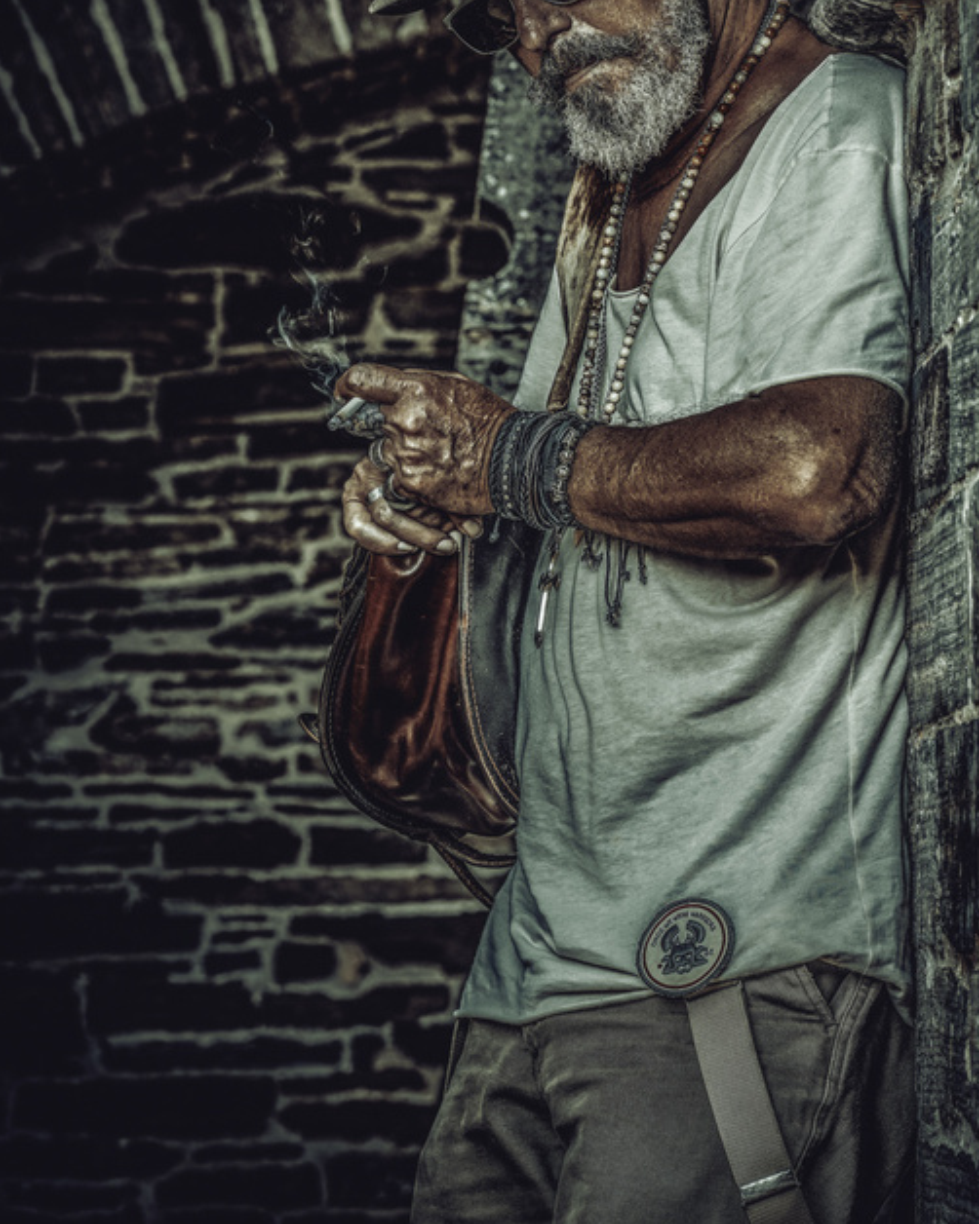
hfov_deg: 9.8
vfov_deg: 12.3
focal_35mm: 157
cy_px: 392
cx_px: 641
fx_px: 5689
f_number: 7.1
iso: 250
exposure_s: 1/250
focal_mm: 105
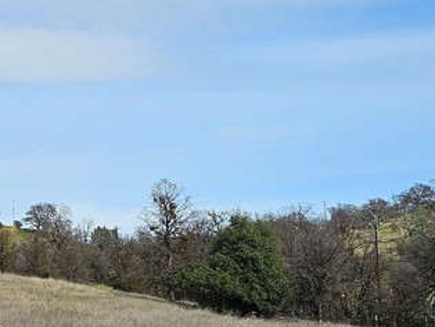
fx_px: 943
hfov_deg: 25.1
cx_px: 32
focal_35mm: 75
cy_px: 222
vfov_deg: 19.6
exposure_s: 1/1160
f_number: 1.7
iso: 12
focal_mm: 6.3
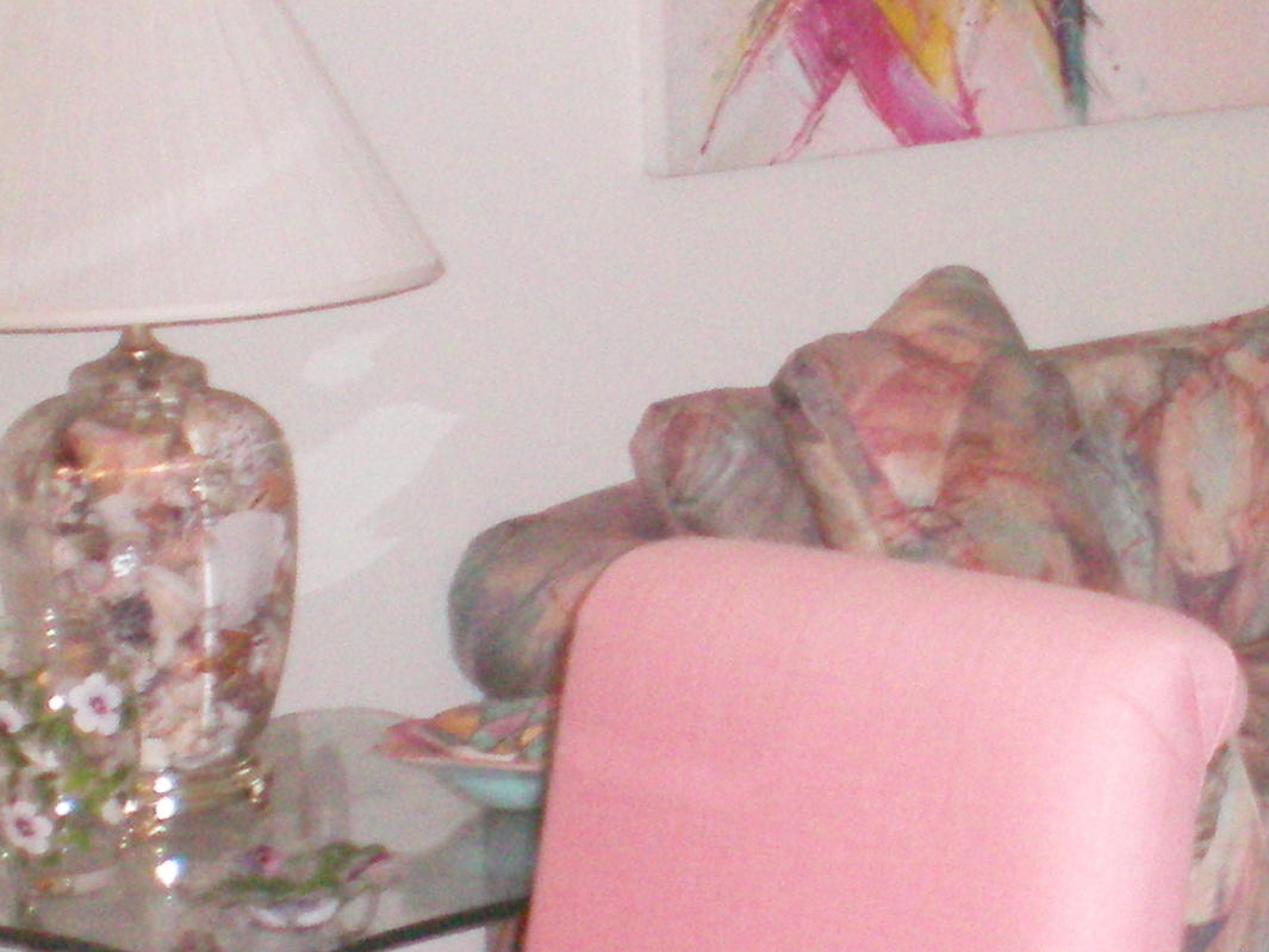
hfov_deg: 17.0
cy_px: 225
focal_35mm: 107
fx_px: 3923
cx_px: 1759
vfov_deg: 13.8
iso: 400
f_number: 3.1
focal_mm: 6.3
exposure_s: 1/60
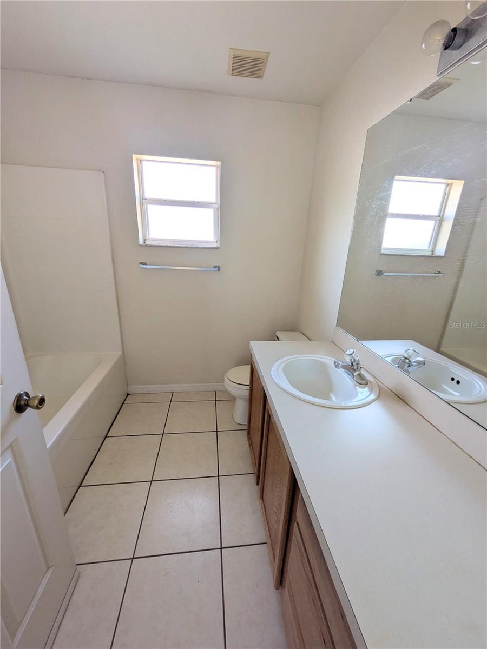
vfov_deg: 102.1
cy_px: 324
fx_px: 263
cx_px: 244
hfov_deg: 85.7
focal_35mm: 14
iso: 79
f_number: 2.2
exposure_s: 1/100
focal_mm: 1.83
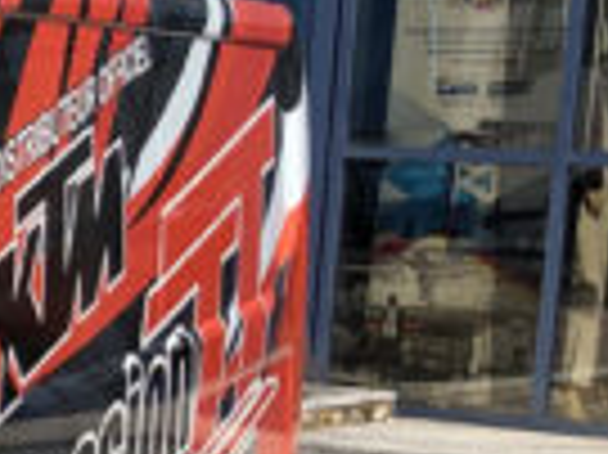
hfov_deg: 10.9
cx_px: -761
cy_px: 625
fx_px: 2790
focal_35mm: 159
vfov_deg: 9.1
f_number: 1.8
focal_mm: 3.99
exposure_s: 1/3247
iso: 20
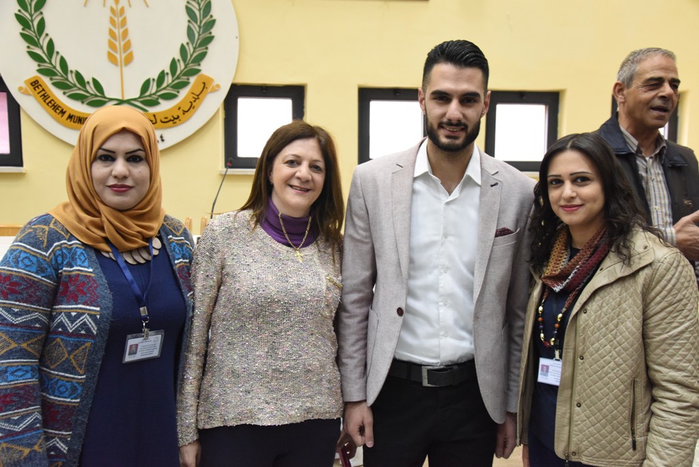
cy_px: 234
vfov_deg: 35.1
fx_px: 738
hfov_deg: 50.7
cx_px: 350
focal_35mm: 38
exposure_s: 1/160
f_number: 6.3
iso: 6400
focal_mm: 38
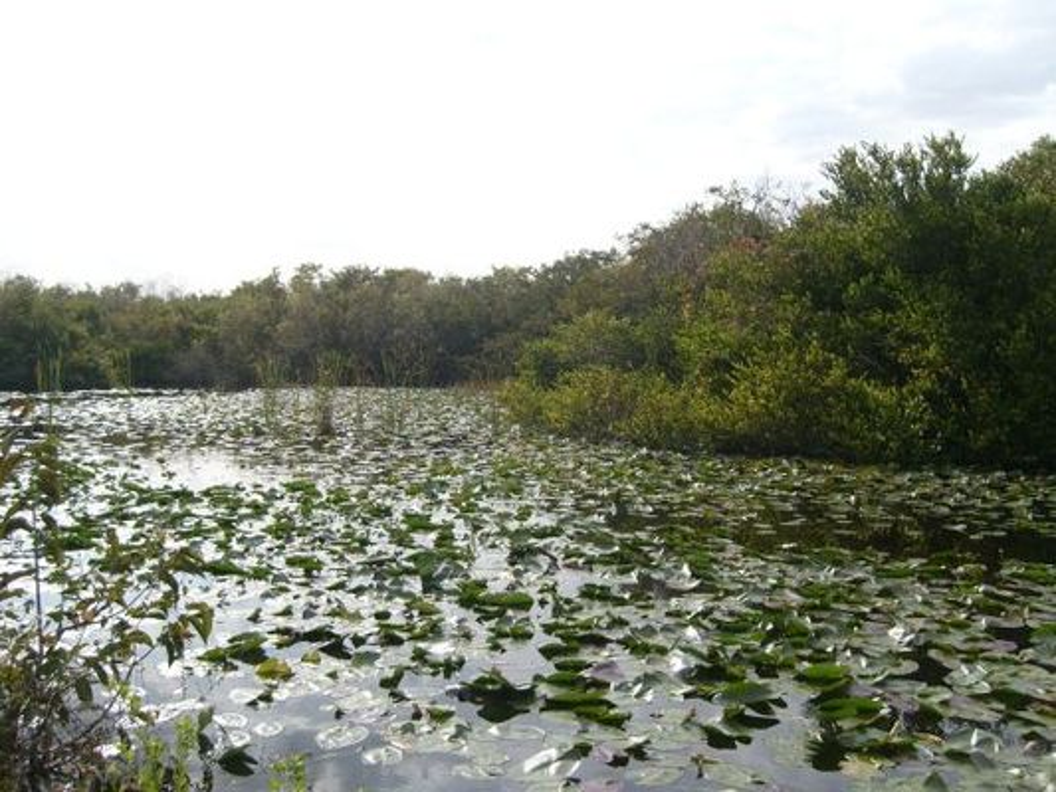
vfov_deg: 40.7
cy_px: 396
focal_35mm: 35
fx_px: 1068
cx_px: 528
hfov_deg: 52.6
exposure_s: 1/350
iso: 80
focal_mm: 5.8
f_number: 7.1
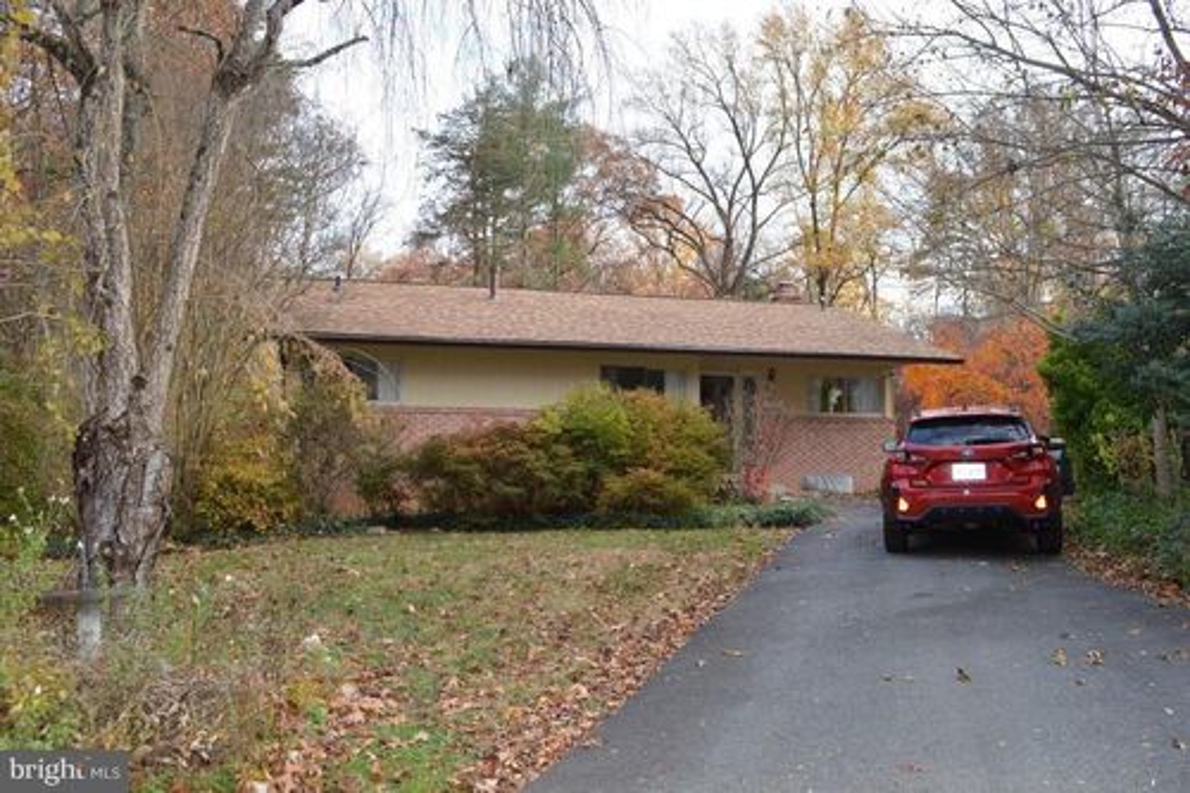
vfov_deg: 47.9
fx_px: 892
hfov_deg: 67.4
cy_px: 396
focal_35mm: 27
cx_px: 595
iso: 180
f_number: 8
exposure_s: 1/60
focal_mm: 18
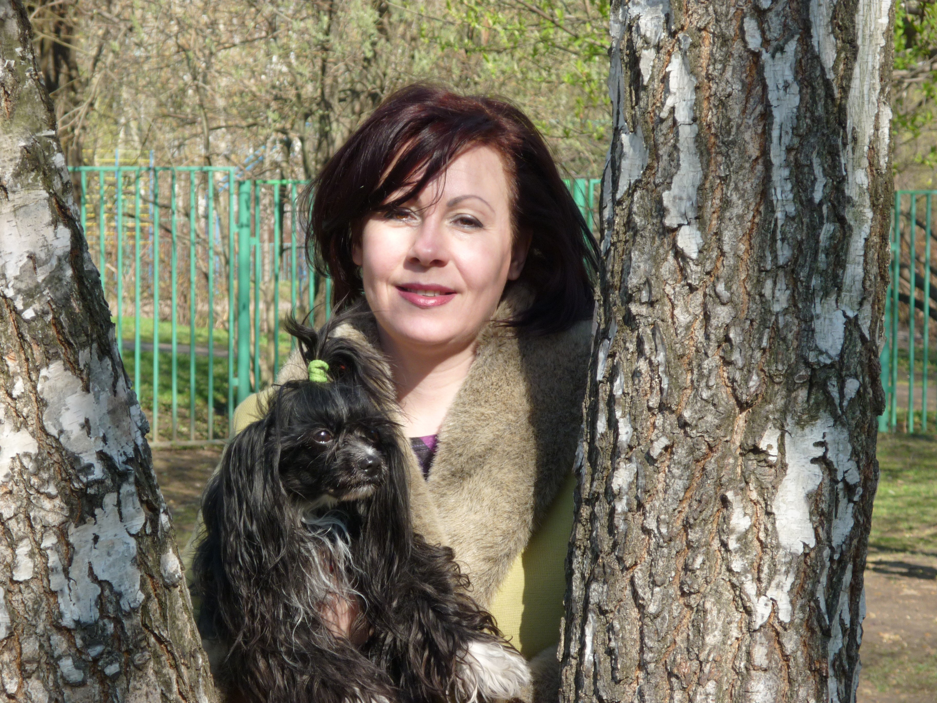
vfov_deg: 11.2
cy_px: 352
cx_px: 468
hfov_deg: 14.9
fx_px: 3573
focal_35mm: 132
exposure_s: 1/125
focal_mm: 22
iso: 80
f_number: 5.9
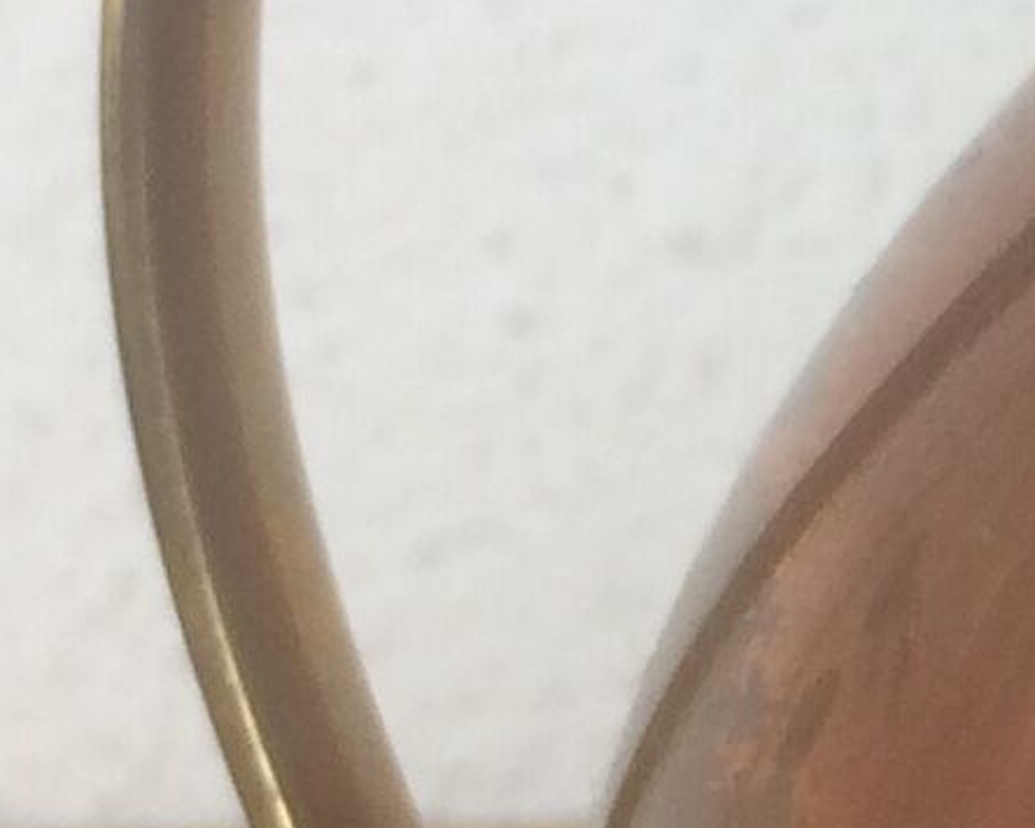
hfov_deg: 8.5
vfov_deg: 7.4
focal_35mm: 208
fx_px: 6370
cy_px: 371
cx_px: 2492
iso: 40
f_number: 2.2
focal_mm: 4.15
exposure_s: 1/50
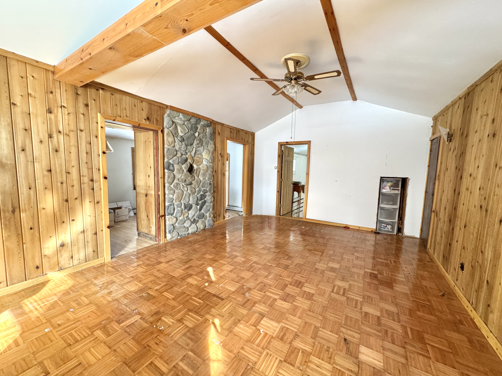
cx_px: 251
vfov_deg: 85.7
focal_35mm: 14
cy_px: 188
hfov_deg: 102.1
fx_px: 203
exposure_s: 1/60
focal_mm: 2.22
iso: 400
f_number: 2.2
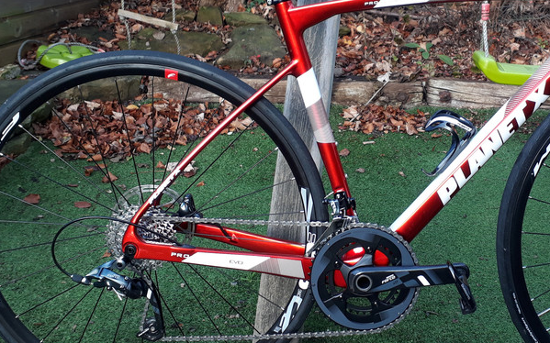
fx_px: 764
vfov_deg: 25.2
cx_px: 384
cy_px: 107
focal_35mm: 51
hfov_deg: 38.9
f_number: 1.9
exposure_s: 1/101
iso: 40
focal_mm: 3.6
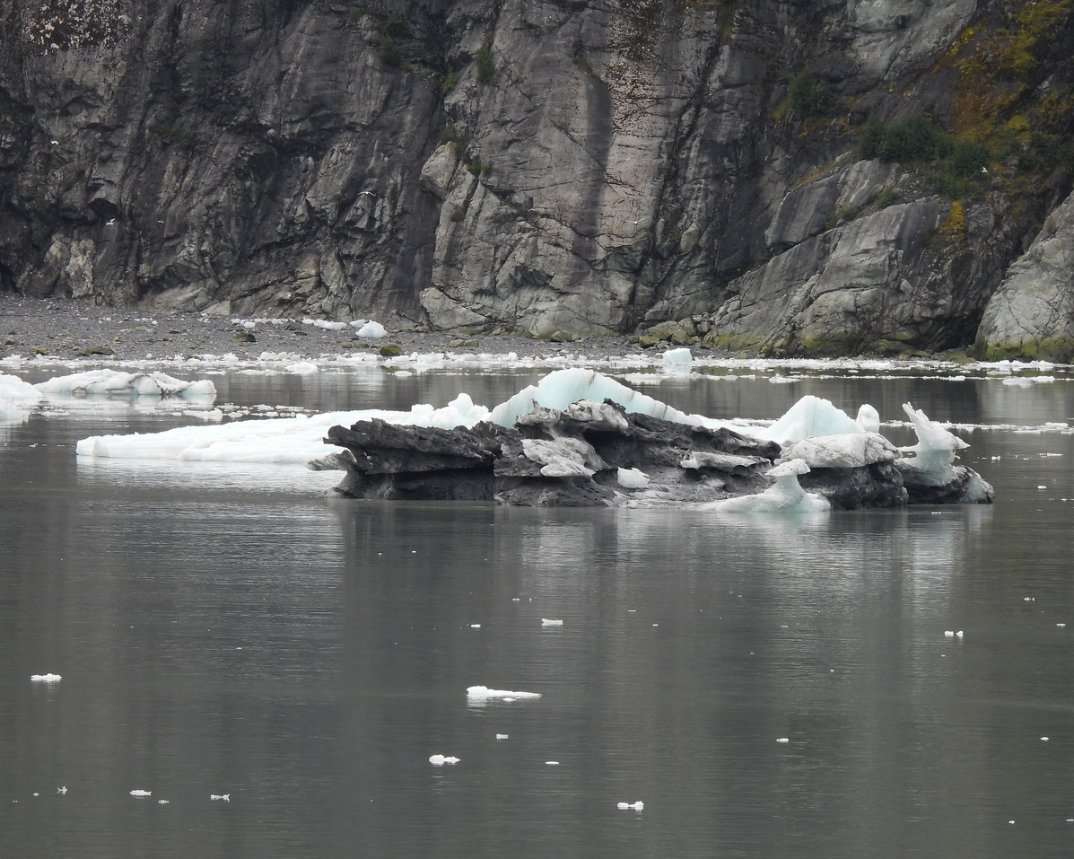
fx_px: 16588
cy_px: 430
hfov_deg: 3.7
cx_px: 527
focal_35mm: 522
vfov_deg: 3.0
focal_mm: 89.2
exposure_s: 1/320
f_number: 5
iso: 100
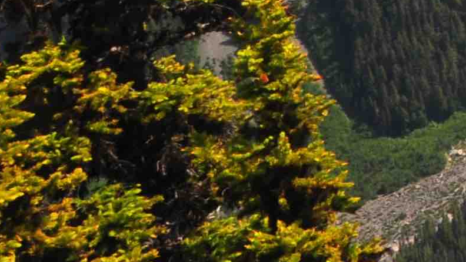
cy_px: -214
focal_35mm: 102
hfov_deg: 13.5
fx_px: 1260
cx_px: 1192
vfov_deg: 11.1
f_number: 14
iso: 200
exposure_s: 1/125
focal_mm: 12
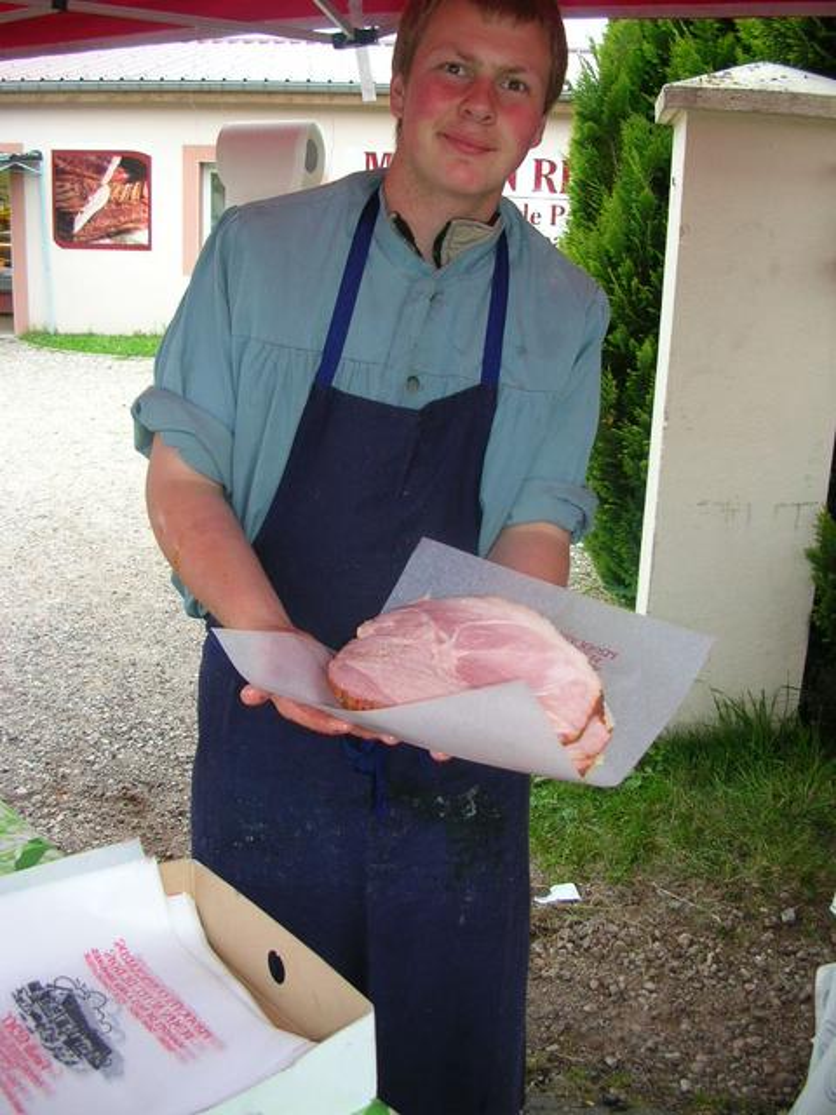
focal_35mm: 35
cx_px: 418
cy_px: 558
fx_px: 1127
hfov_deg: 40.7
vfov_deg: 52.6
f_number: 2.8
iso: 50
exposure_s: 1/30
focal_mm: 5.8
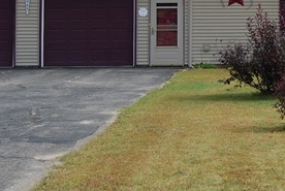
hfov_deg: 19.2
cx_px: 346
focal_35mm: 100
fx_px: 793
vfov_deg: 13.3
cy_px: -50
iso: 100
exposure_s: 1/250
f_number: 8
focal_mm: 18
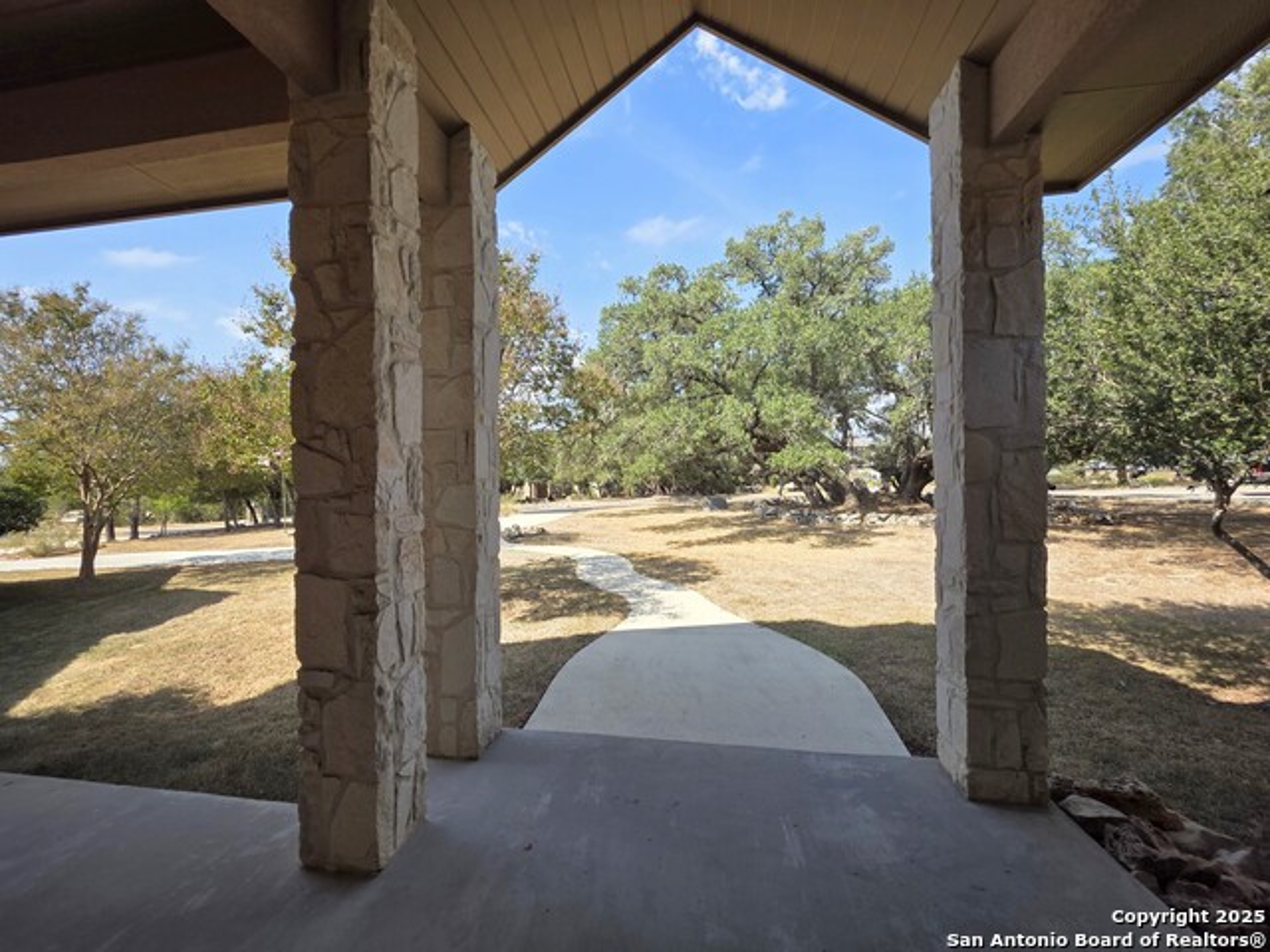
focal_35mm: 13
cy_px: 476
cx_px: 635
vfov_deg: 89.9
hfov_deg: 106.2
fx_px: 477
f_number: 1.9
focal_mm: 2.2
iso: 40
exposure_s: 1/843
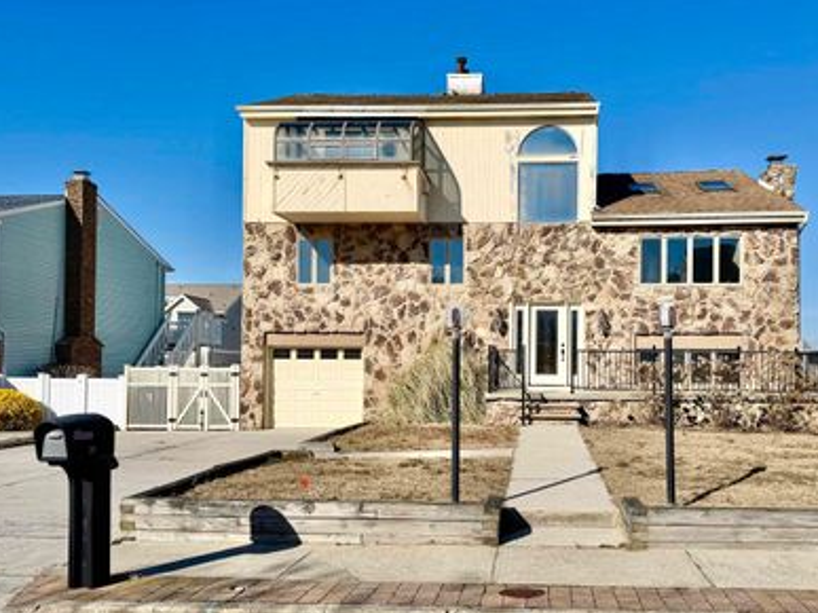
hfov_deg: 58.0
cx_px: 484
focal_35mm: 31
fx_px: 732
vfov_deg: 45.4
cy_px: 320
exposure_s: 1/10309
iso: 80
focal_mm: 6.76
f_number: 1.78
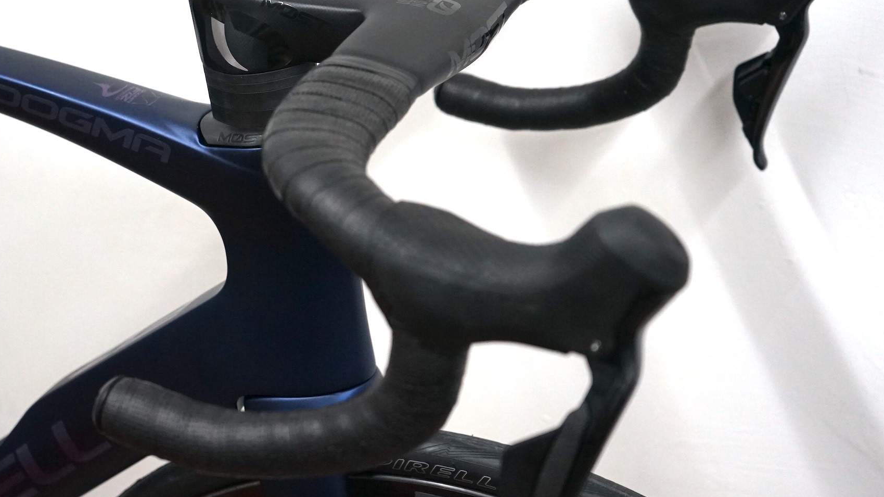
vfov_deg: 19.7
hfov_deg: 34.3
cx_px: 369
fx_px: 1430
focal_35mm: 61
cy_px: 184
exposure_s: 1/160
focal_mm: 44
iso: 2000
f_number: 4.5
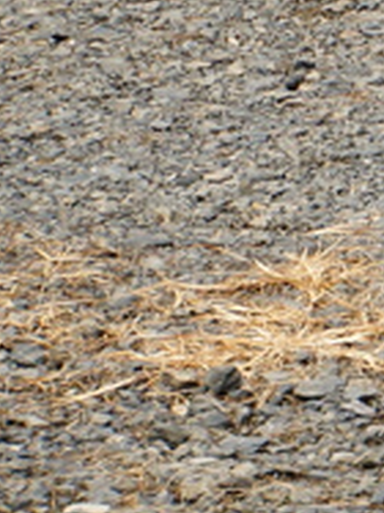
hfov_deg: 2.2
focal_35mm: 680
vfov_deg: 2.9
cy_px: -411
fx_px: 10069
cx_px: 1360
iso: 200
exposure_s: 1/800
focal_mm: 86
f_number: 7.1
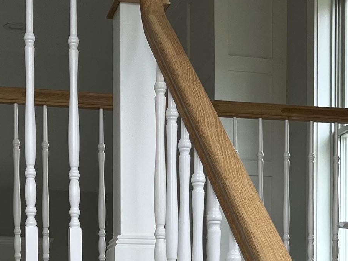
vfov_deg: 15.8
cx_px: 145
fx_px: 885
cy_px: 359
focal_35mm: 88
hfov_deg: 22.2
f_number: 1.6
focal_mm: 5.1
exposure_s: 1/473
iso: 50
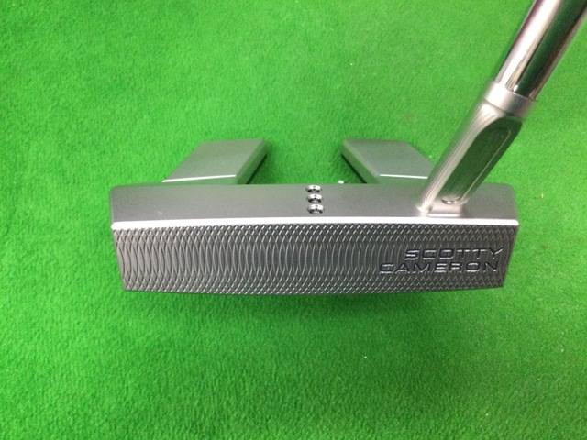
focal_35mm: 31
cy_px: 220
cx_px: 294
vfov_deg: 45.4
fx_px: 526
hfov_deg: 58.4
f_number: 2.4
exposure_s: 1/30
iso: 200
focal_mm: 3.3
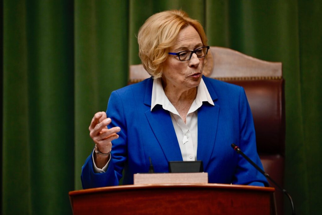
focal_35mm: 560
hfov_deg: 3.7
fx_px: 5009
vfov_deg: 2.5
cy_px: 108
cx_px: 161
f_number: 4
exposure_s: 1/250
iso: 2000
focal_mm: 560
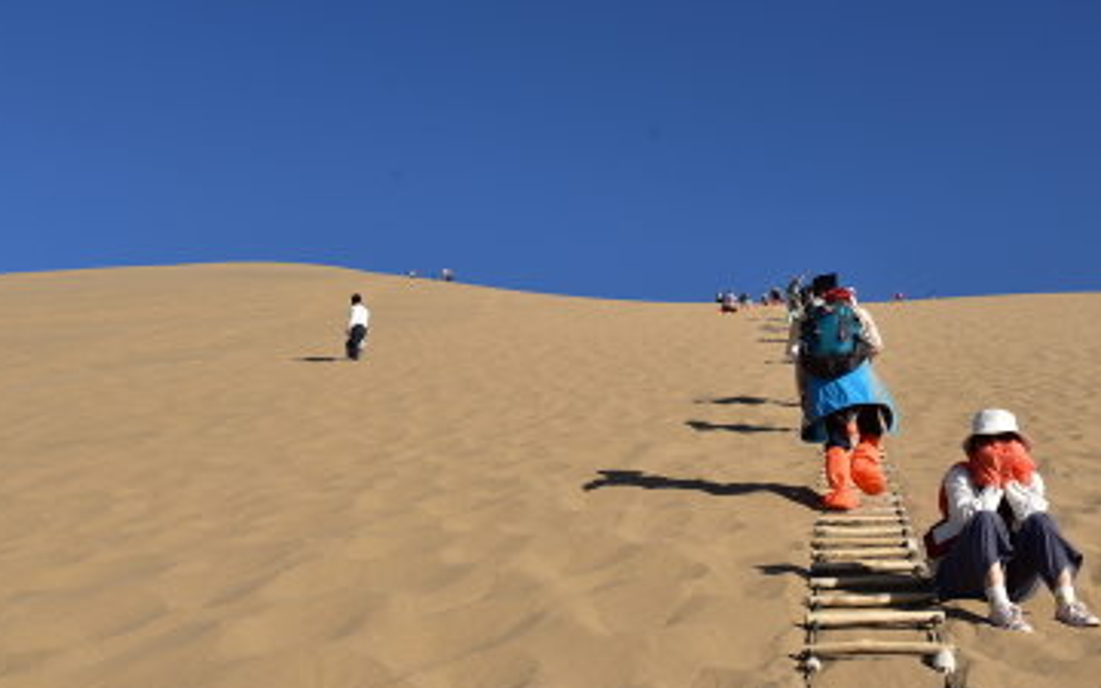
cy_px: 327
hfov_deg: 44.3
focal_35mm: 45
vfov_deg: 28.6
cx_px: 618
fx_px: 1350
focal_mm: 31
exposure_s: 1/250
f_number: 9
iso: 100
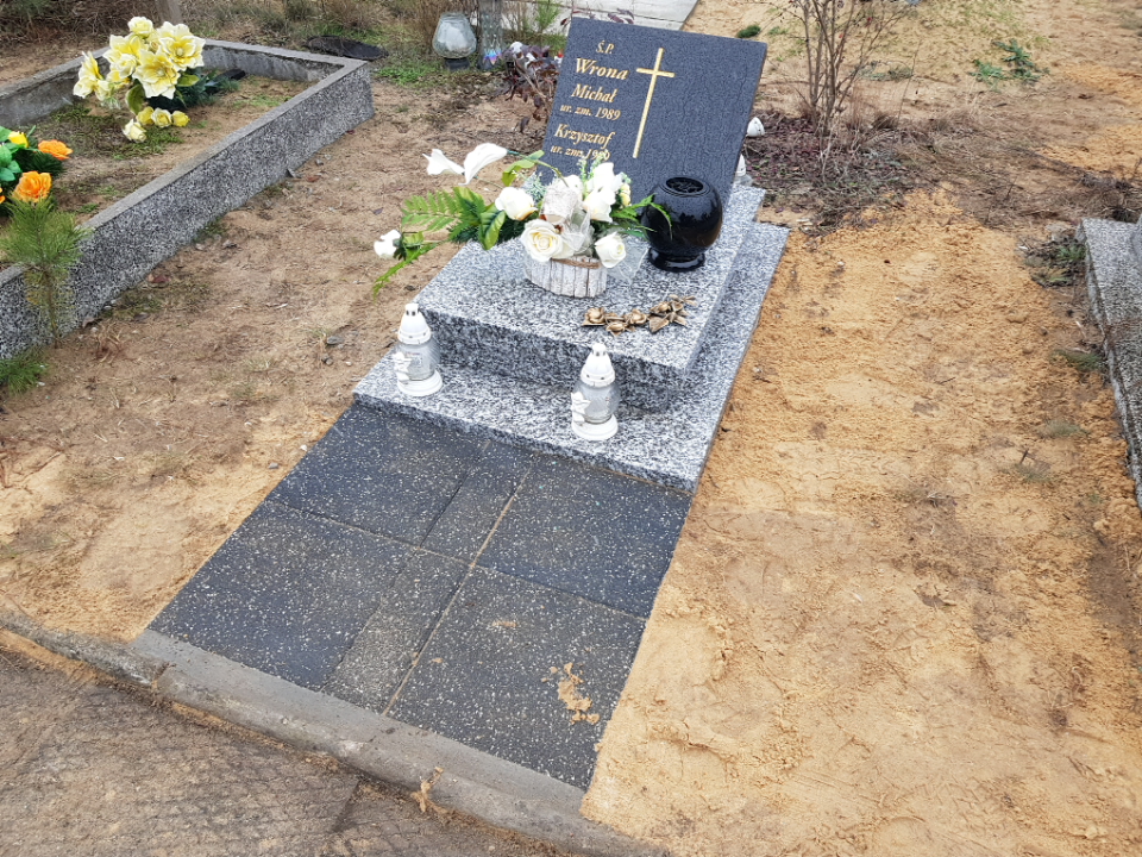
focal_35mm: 26
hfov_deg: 67.3
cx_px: 571
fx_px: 858
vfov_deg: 53.1
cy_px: 428
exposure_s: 1/100
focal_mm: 4.2
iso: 50
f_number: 1.7
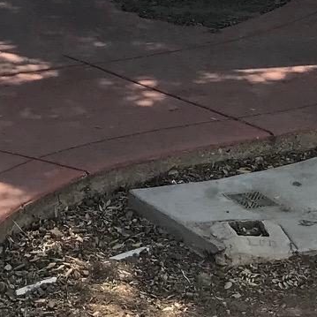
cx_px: -72
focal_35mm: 139
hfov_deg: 12.3
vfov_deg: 11.7
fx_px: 1440
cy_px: -243
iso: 20
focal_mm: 3.99
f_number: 1.8
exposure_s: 1/1126
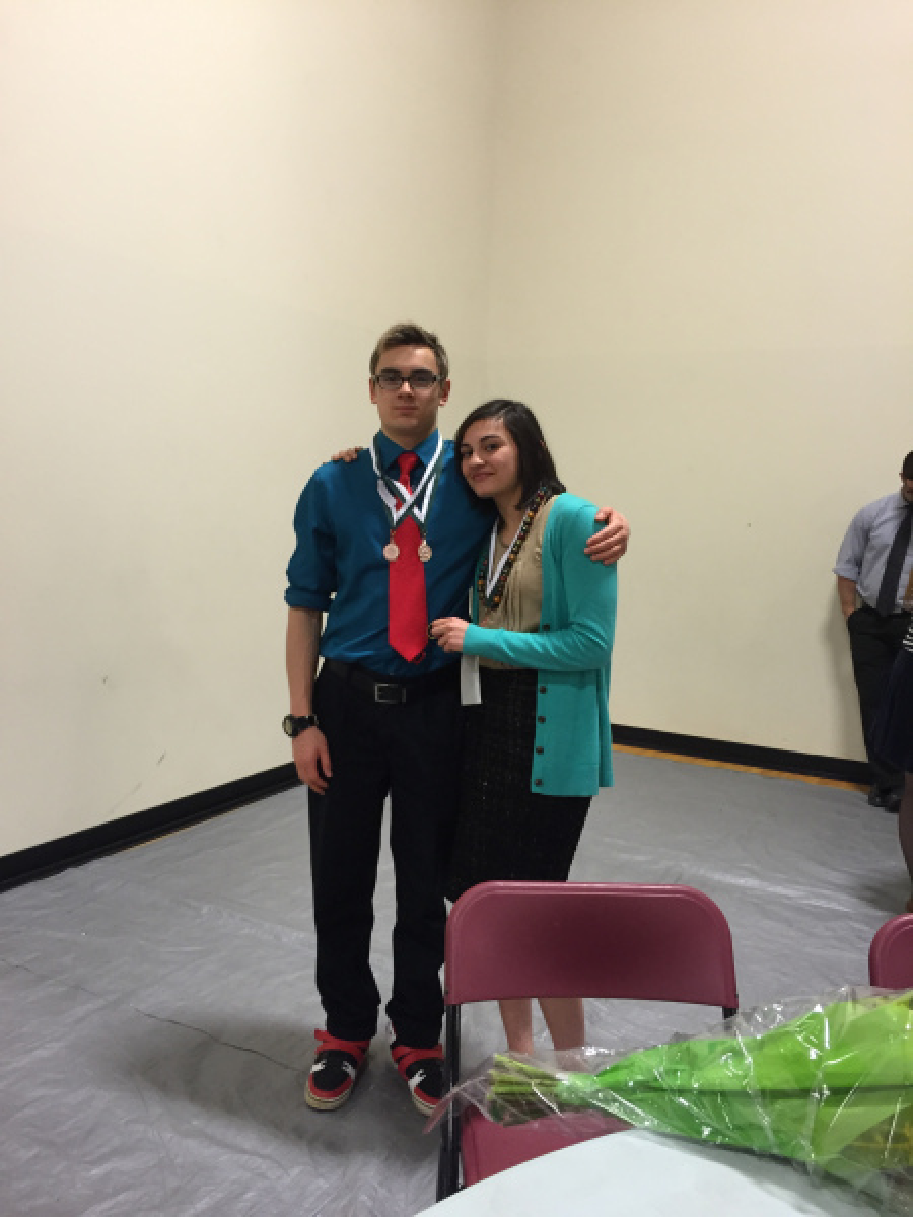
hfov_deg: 48.2
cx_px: 456
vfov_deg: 61.7
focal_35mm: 29
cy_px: 608
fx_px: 1020
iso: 125
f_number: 2.2
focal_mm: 4.15
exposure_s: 1/30
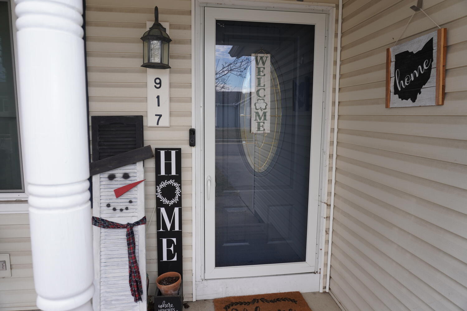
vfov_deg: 53.1
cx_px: 234
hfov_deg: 73.7
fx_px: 311
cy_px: 156
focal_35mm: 24
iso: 100
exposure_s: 1/160
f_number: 4.5
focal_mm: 16
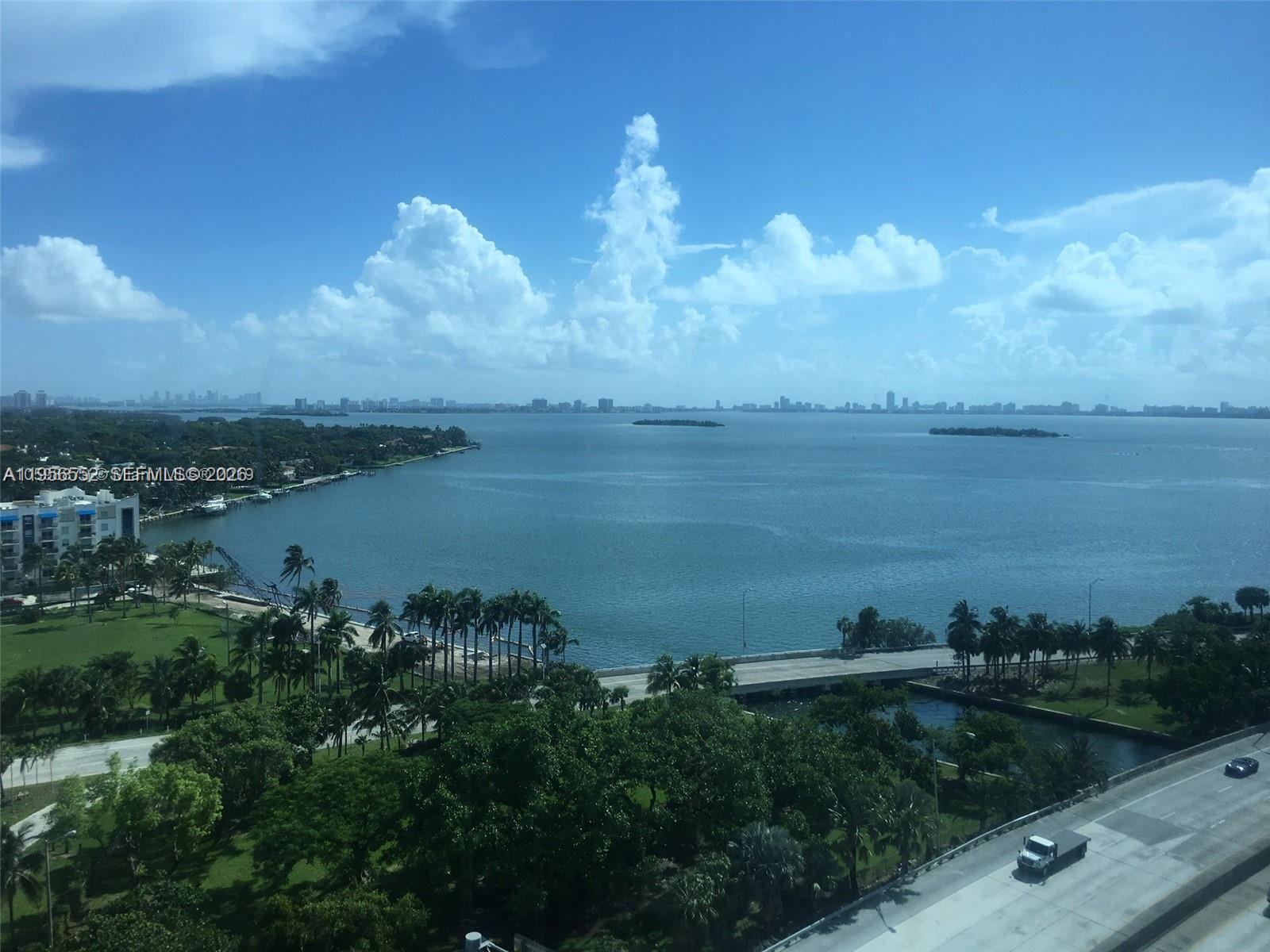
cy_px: 476
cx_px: 635
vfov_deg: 48.2
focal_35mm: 29
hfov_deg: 61.7
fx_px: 1064
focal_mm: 4.15
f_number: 2.2
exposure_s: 1/1637
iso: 25
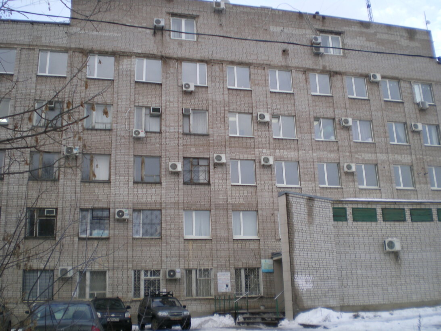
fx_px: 484
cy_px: 166
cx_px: 220
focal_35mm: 38
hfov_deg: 49.0
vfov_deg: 37.7
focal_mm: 6.3
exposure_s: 1/40
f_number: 3.1
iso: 64
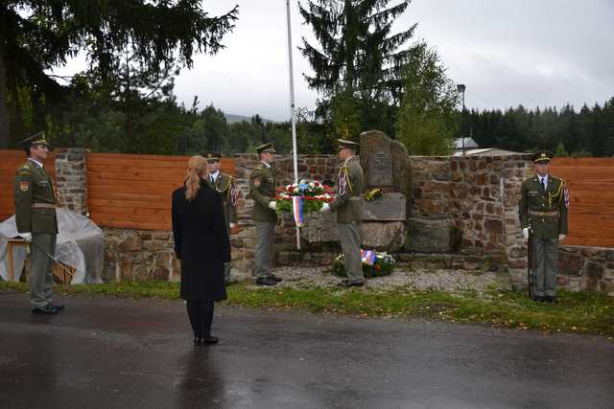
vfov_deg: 34.2
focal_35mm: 39
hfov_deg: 49.5
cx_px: 307
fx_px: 665
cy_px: 204
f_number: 4.5
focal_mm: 26
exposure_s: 1/200
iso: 100
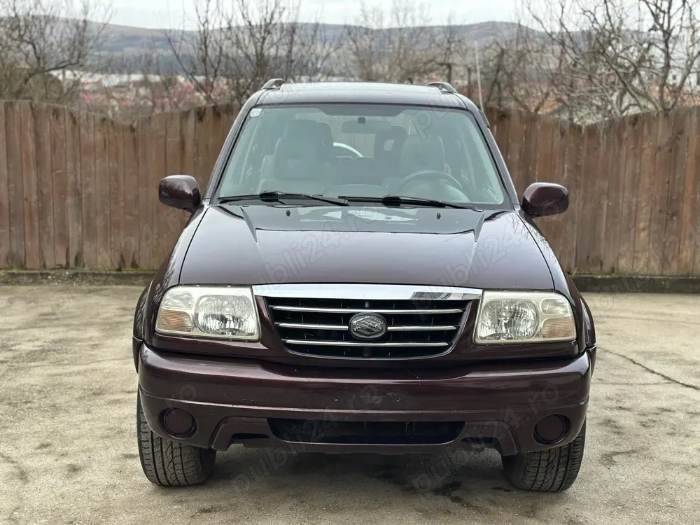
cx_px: 350
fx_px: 971
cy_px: 262
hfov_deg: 39.7
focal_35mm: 48
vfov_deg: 30.3
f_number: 1.78
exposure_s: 1/1000
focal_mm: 6.86
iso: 80
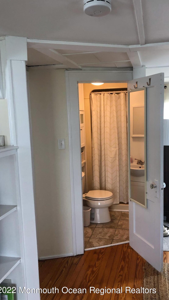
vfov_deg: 62.6
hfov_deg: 37.6
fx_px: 247
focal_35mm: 31
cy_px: 152
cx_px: 105
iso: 32
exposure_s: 1/30
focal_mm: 3.99
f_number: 1.8
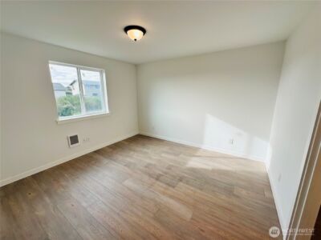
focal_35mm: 14
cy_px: 120
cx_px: 160
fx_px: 130
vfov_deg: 85.7
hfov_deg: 102.1
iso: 40
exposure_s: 1/194
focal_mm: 2.22
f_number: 2.2
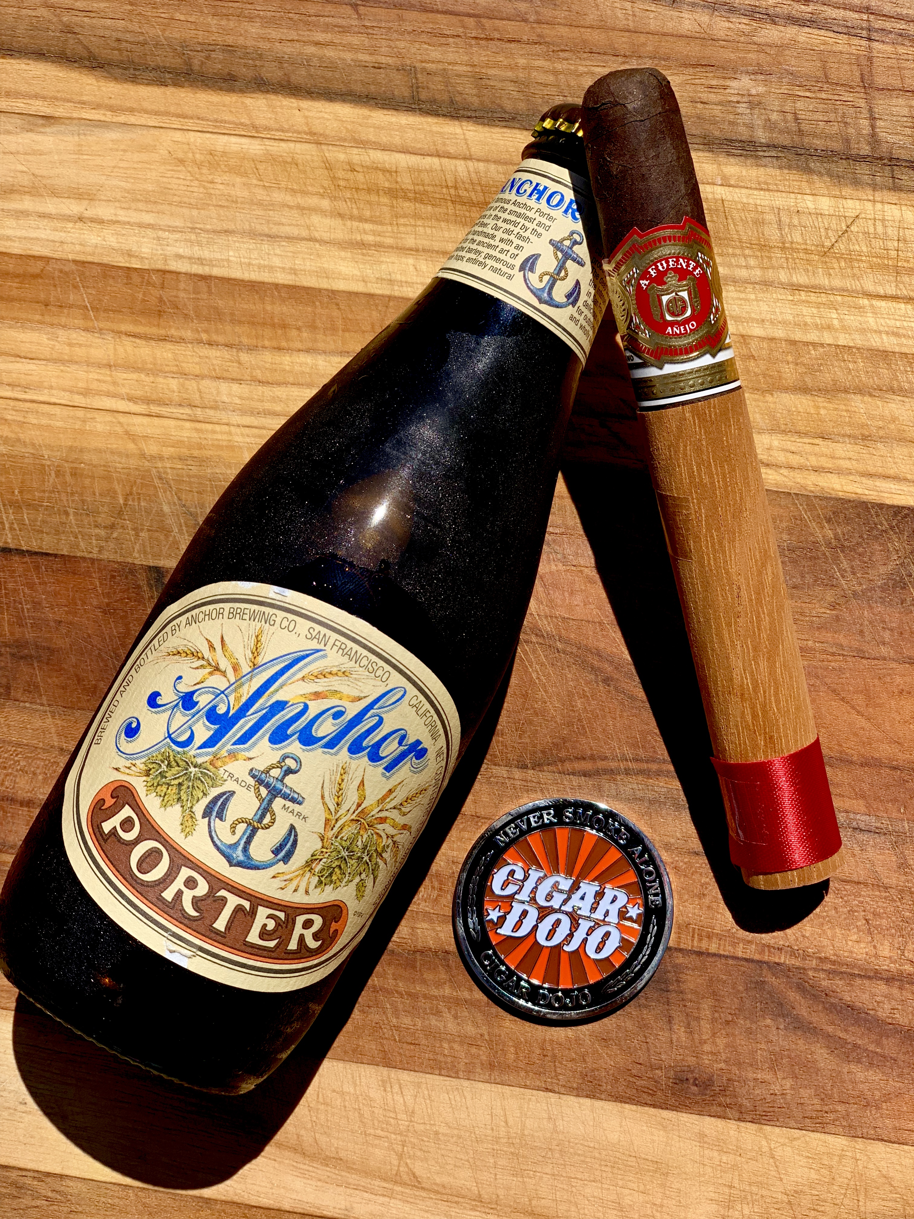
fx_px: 1831
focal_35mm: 52
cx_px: 457
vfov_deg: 36.8
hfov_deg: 28.0
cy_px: 610
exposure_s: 1/1597
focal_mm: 6
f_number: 2.4
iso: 16
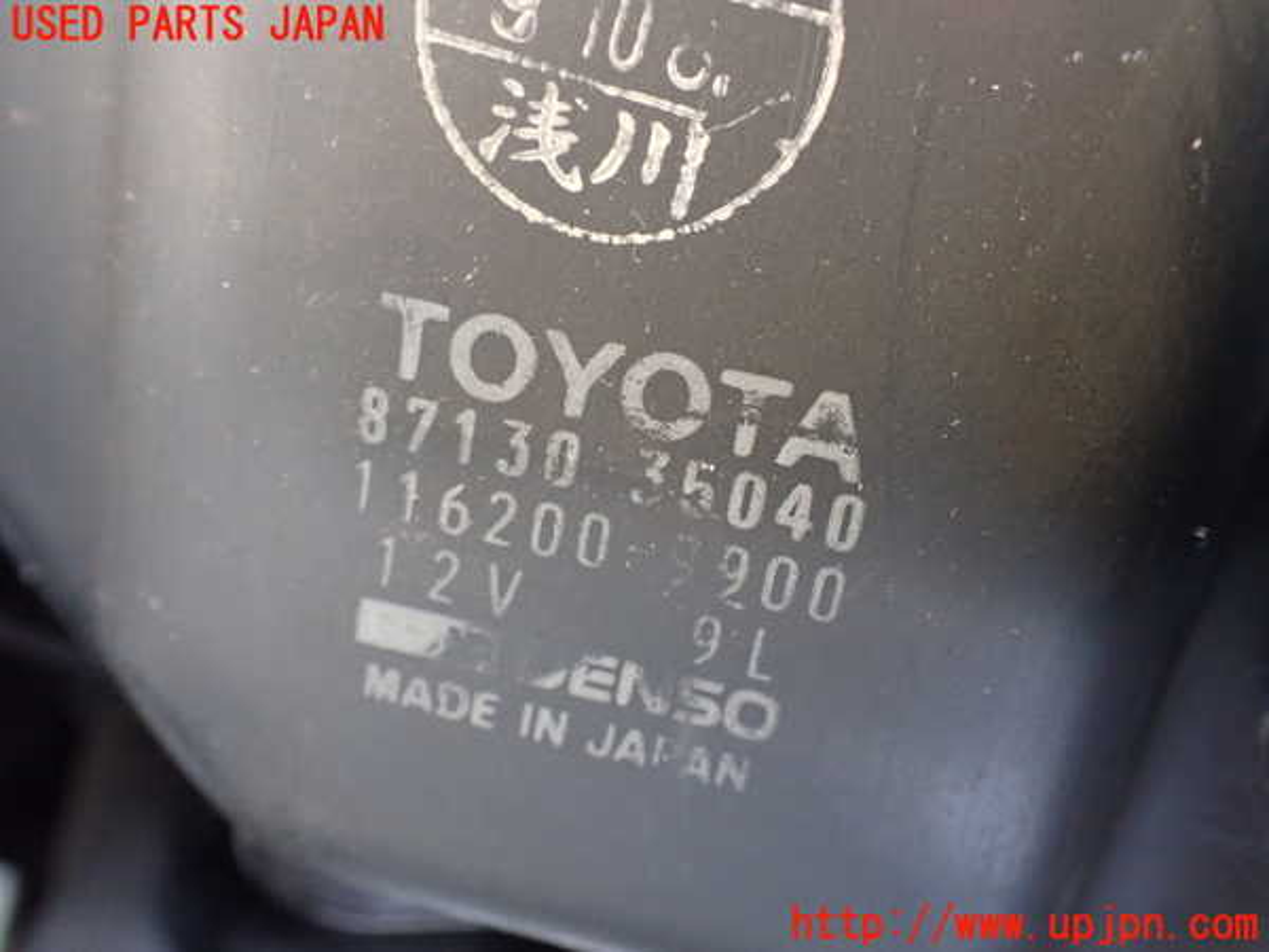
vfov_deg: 46.8
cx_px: 634
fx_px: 1100
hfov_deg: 60.0
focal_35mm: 30
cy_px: 476
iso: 800
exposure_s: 1/30
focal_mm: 5.4
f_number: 2.3
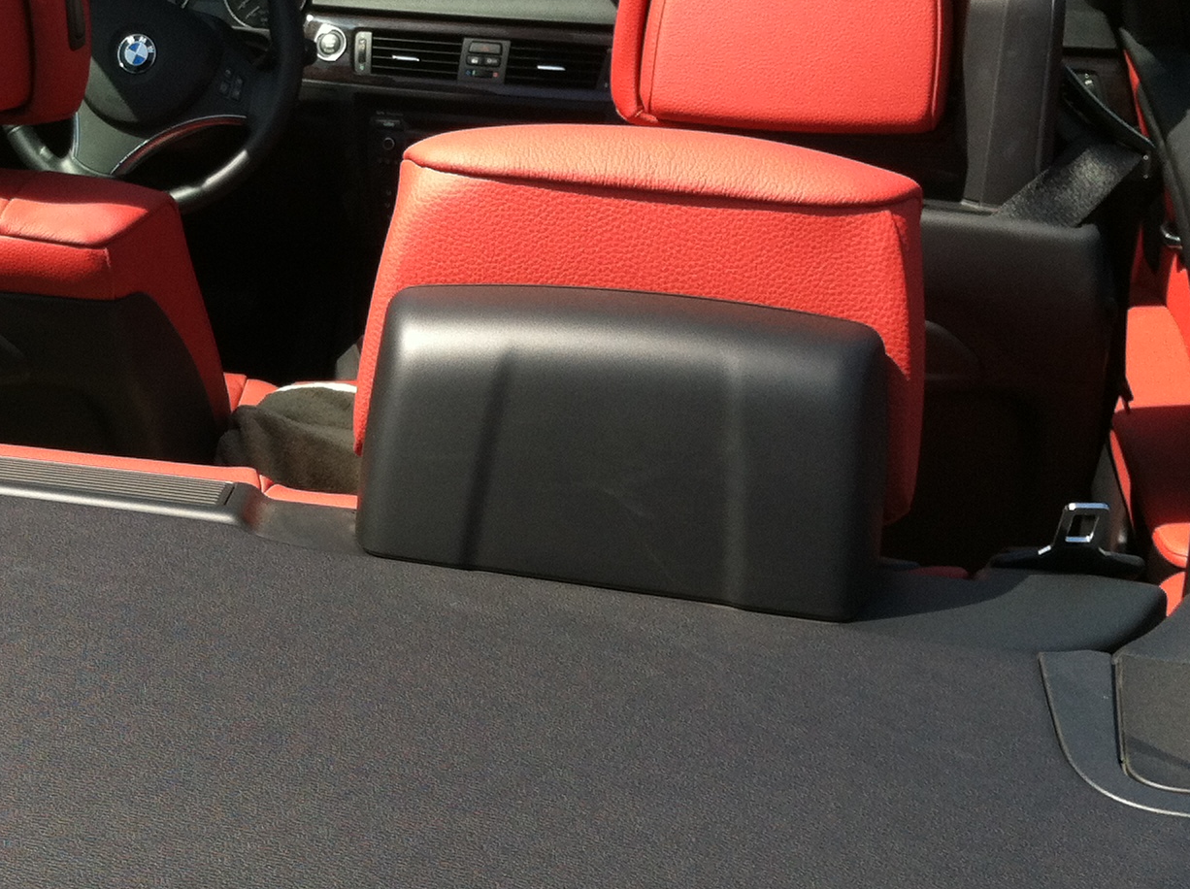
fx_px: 2540
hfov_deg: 25.6
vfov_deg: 19.8
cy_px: 511
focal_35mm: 74
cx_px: 148
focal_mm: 3.85
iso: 80
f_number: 2.8
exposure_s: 1/417
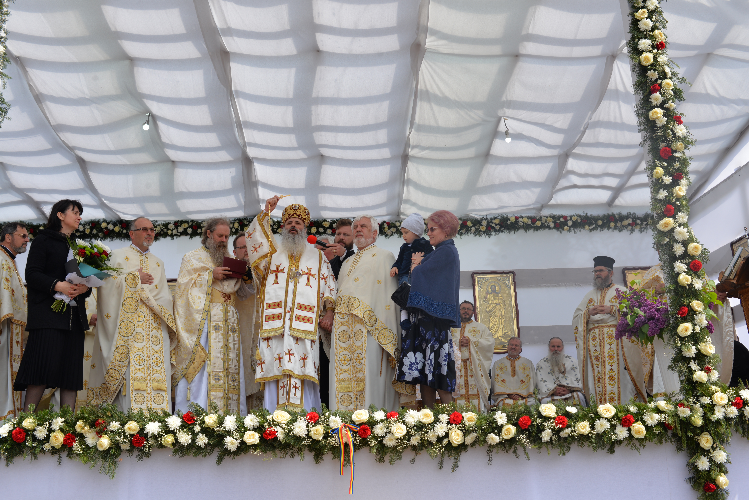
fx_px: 728
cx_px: 374
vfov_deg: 37.9
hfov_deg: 54.4
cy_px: 250
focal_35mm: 35
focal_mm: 35
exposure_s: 1/400
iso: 200
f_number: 10
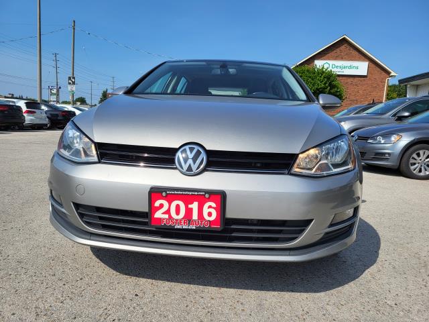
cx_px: 214
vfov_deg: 53.1
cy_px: 161
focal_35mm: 26
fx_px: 322
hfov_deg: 67.3
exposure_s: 1/3381
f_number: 1.8
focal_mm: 5.4
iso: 40
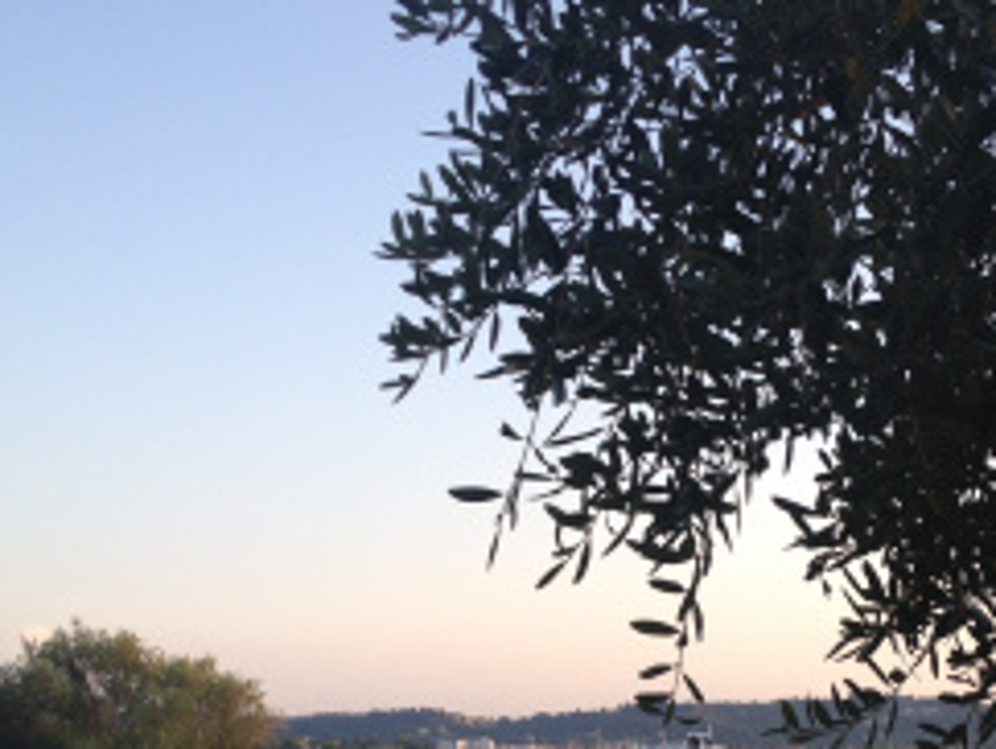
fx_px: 1958
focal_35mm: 68
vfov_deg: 21.2
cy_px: 661
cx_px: 593
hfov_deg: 28.5
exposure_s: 1/307
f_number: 2.4
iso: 50
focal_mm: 4.28
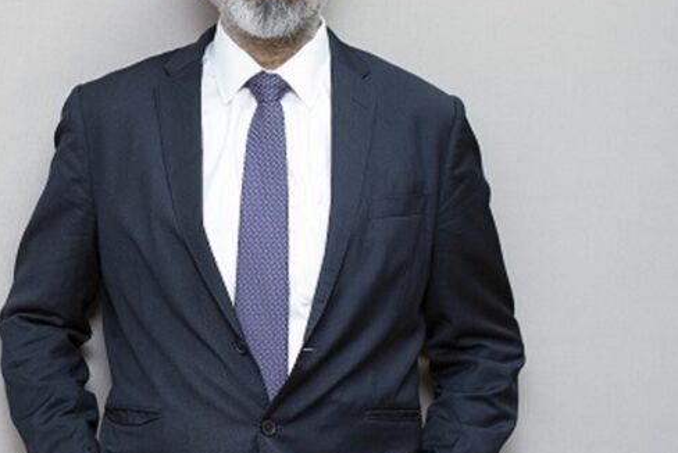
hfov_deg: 19.0
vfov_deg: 13.1
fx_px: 1979
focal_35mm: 105
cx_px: 39
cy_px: 238
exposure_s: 1/80
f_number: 4
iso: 400
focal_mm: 50
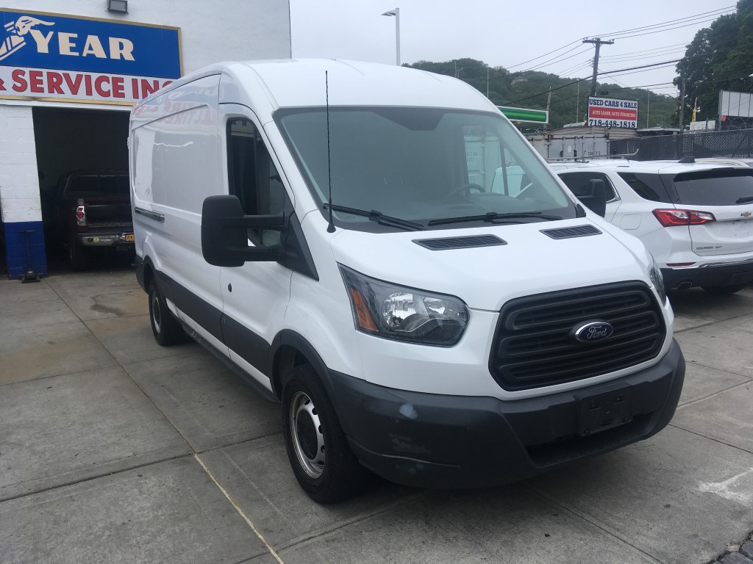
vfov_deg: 48.2
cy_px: 282
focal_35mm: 29
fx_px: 631
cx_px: 376
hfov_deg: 61.7
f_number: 2.2
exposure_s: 1/1183
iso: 25
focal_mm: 4.15
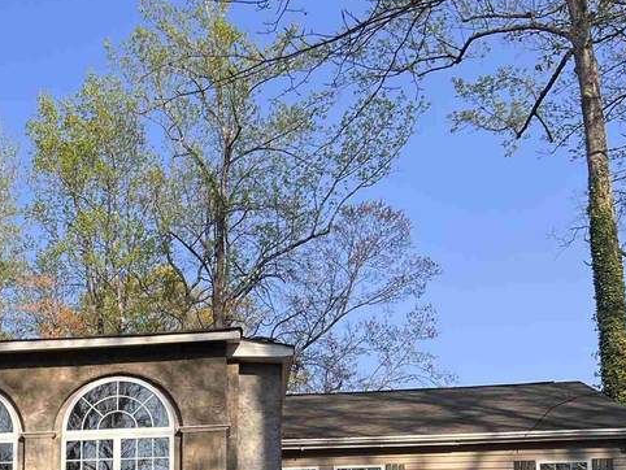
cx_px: -109
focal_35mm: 69
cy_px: 573
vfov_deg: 19.9
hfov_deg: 25.5
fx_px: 1248
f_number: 1.5
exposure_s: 1/2353
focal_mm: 5.7
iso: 50
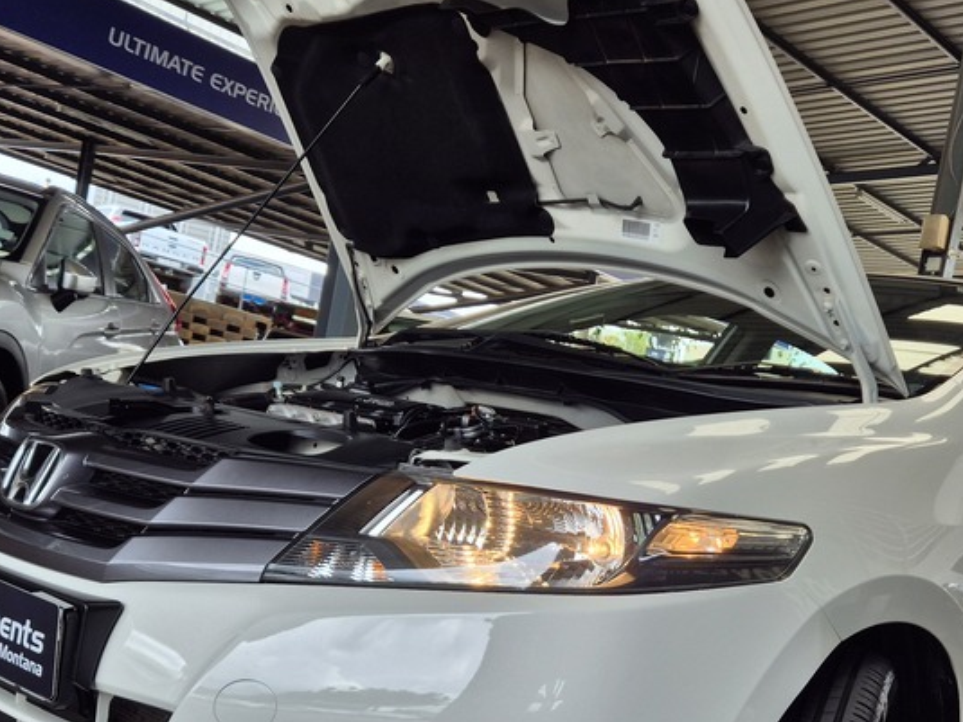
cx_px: 596
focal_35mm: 44
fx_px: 1224
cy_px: 526
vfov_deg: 32.4
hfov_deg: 42.7
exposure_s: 1/594
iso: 25
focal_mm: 5.4
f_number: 1.8
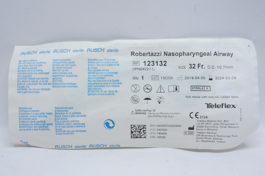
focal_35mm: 58
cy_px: 88
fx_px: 430
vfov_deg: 23.1
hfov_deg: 34.2
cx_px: 132
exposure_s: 1/8
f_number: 14
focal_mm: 39
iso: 400
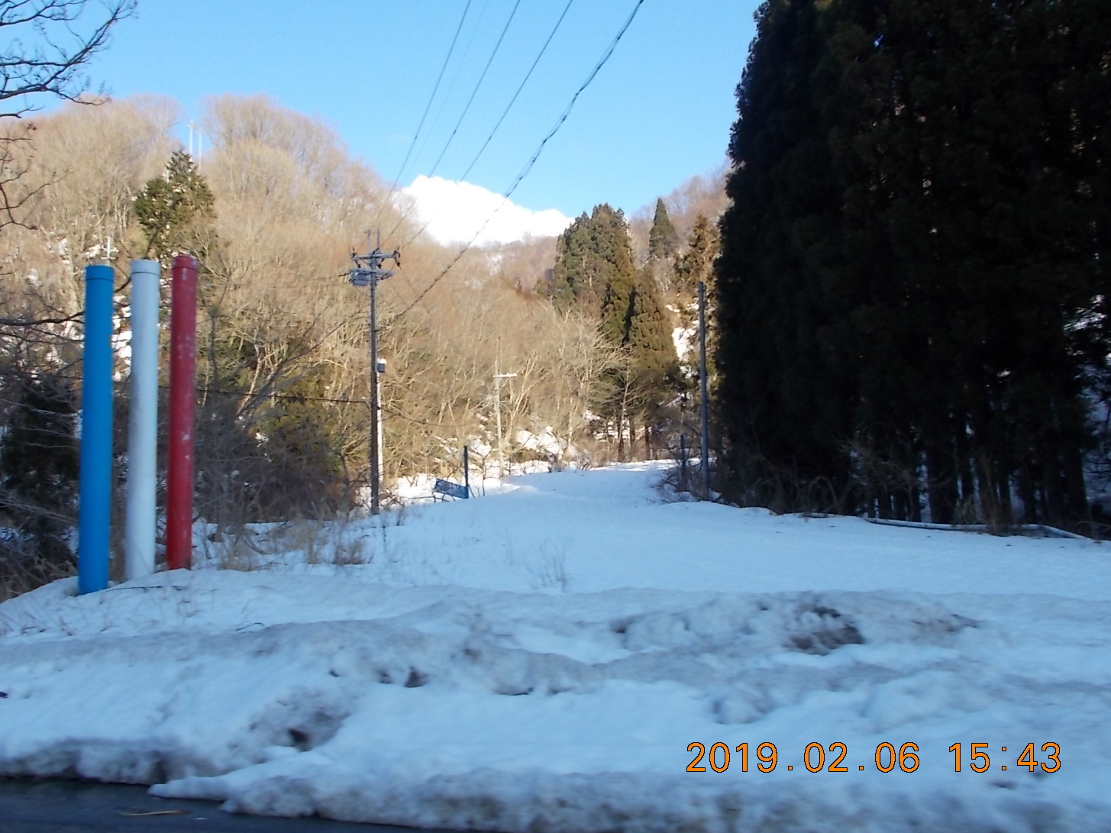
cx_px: 513
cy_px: 408
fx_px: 1059
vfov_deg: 42.9
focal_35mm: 33
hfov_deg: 55.3
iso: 80
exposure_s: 1/400
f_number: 3.4
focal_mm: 5.3
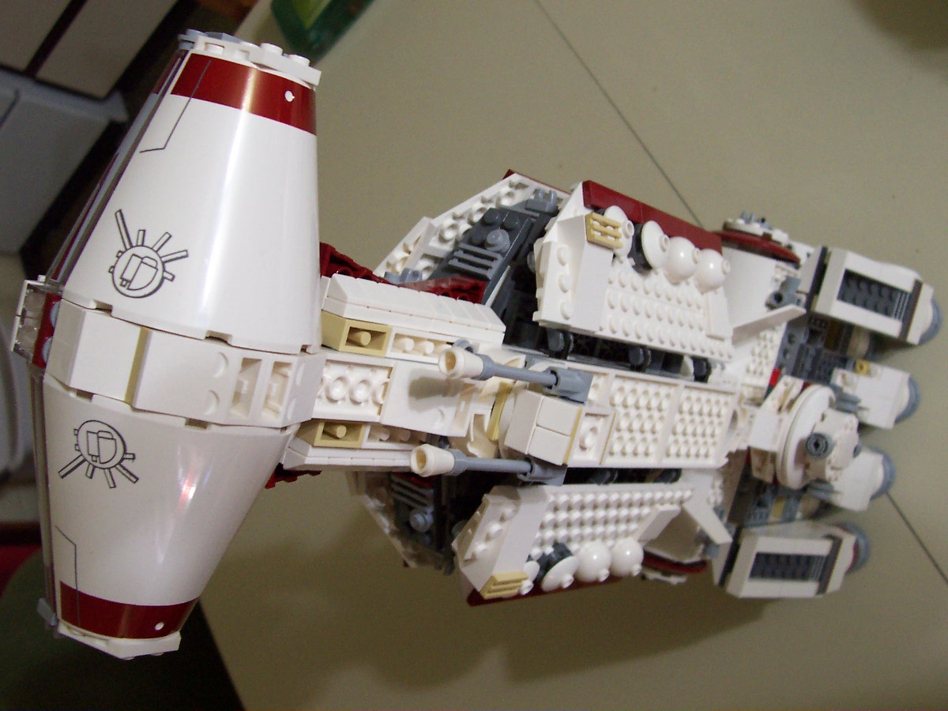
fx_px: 1013
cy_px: 356
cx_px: 474
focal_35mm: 37
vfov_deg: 38.7
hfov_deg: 50.1
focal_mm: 5.6
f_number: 2.8
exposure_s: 1/10
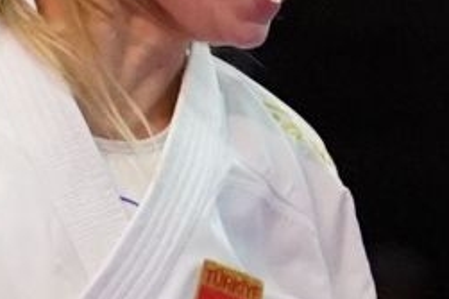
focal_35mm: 1312
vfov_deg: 1.0
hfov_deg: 1.6
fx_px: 16352
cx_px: 129
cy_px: 385
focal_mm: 122
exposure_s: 1/1000
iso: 6400
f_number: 2.8
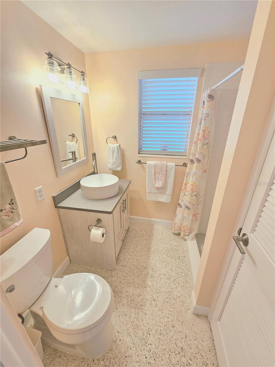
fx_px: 138
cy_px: 184
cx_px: 138
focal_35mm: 13
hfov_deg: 89.9
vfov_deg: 106.2
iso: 100
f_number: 2.2
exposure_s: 1/60.2
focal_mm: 2.2
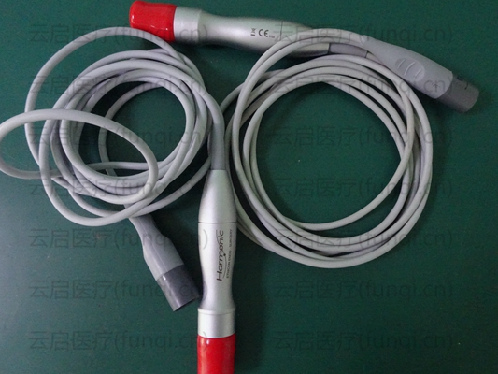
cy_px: 191
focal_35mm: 27
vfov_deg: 51.4
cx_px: 277
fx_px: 389
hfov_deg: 65.1
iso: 2000
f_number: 3.5
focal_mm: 4.1
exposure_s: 1/30
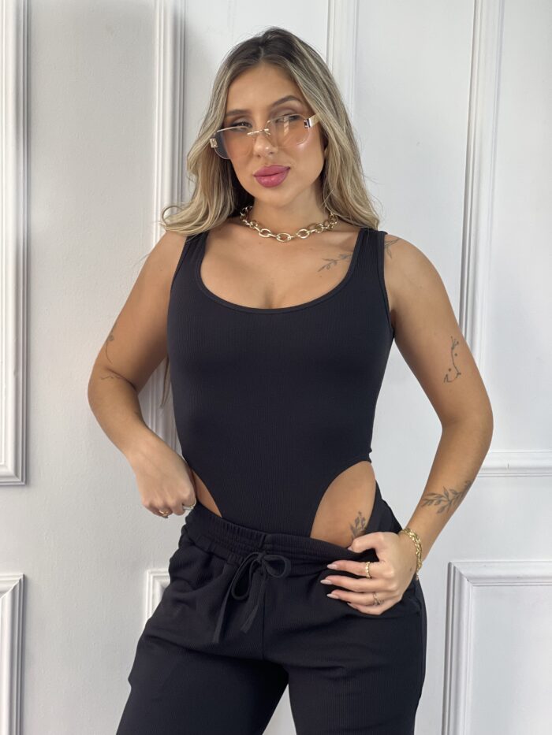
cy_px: 368
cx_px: 276
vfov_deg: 25.3
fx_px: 1637
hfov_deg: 19.1
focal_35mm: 77
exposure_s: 1/120
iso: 125
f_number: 2.8
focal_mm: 9
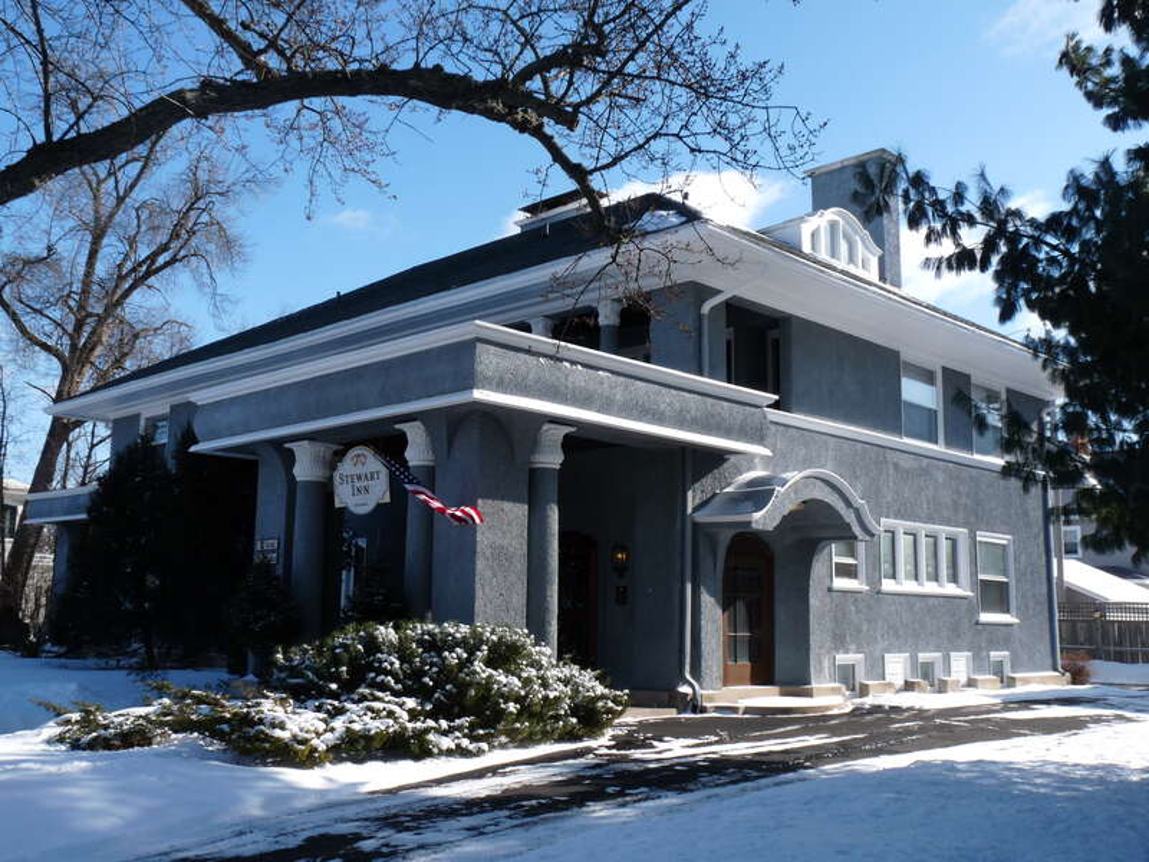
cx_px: 574
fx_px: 1195
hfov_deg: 51.4
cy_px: 431
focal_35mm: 36
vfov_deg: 39.7
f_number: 5.6
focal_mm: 6.4
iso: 100
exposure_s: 1/400
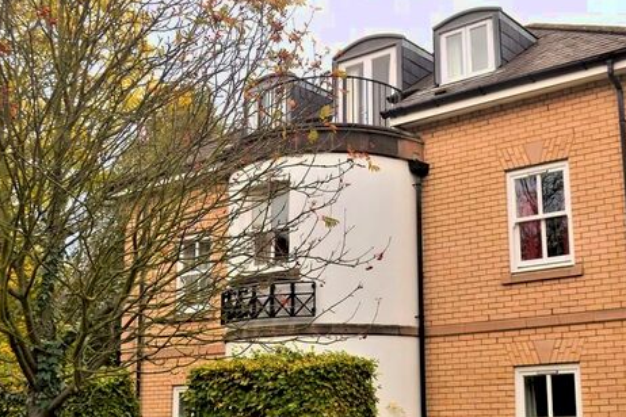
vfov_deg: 27.0
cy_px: 225
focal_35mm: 50
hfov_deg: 39.2
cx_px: 409
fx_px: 869
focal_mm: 22
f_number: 5.6
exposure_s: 1/125
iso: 250
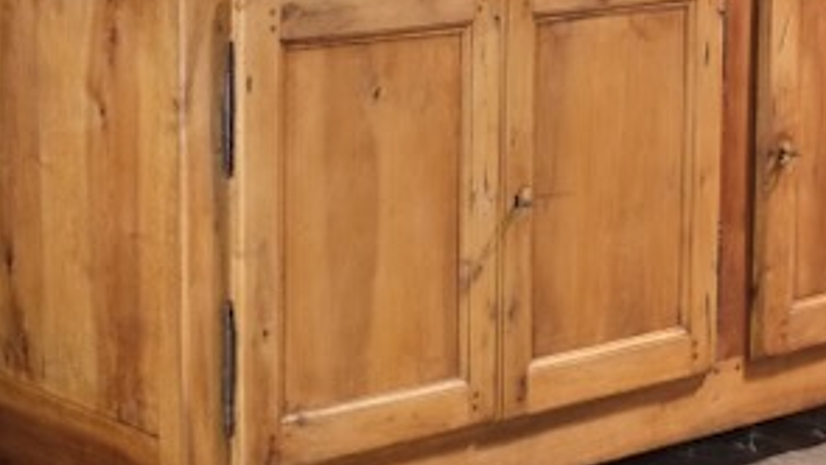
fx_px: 2475
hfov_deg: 18.9
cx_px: 465
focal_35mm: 113
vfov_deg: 10.7
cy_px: 53
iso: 3200
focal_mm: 35
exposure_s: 1/125
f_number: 4
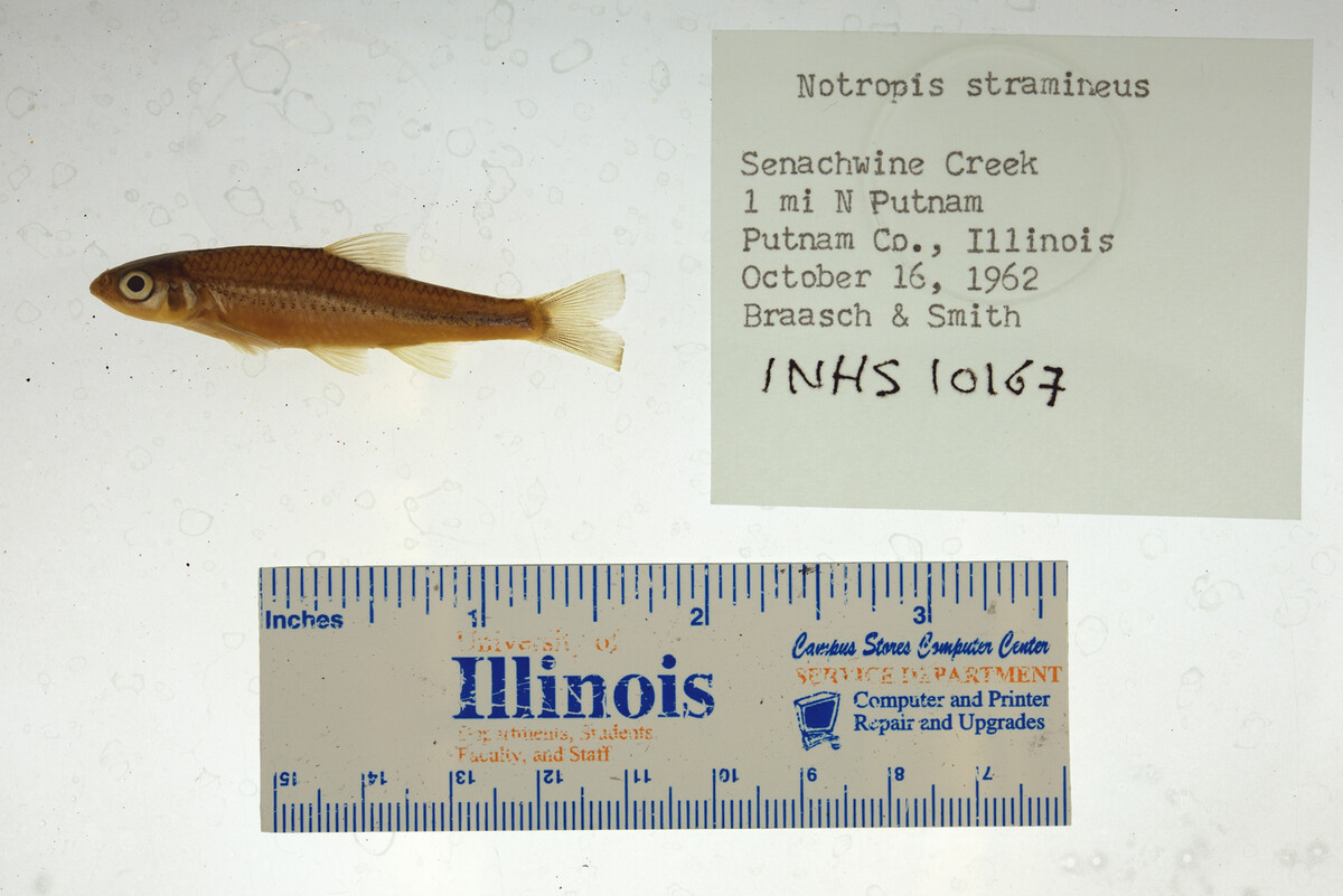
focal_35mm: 60
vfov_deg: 22.6
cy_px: 448
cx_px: 672
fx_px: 2239
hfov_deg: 33.4
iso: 100
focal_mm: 60
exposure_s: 1/200
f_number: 10
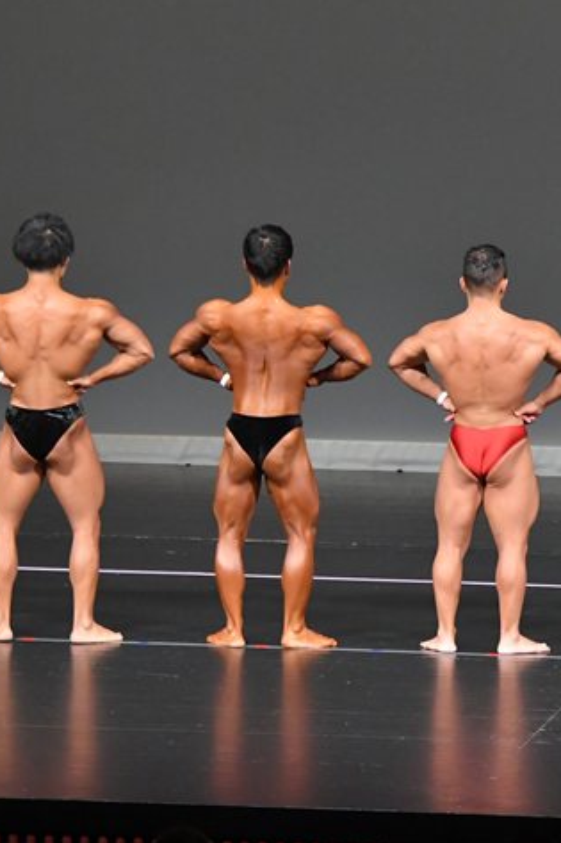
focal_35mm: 331
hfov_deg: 4.1
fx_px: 7742
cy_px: 396
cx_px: 581
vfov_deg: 6.2
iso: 5000
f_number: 5.6
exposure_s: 1/400
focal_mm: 135
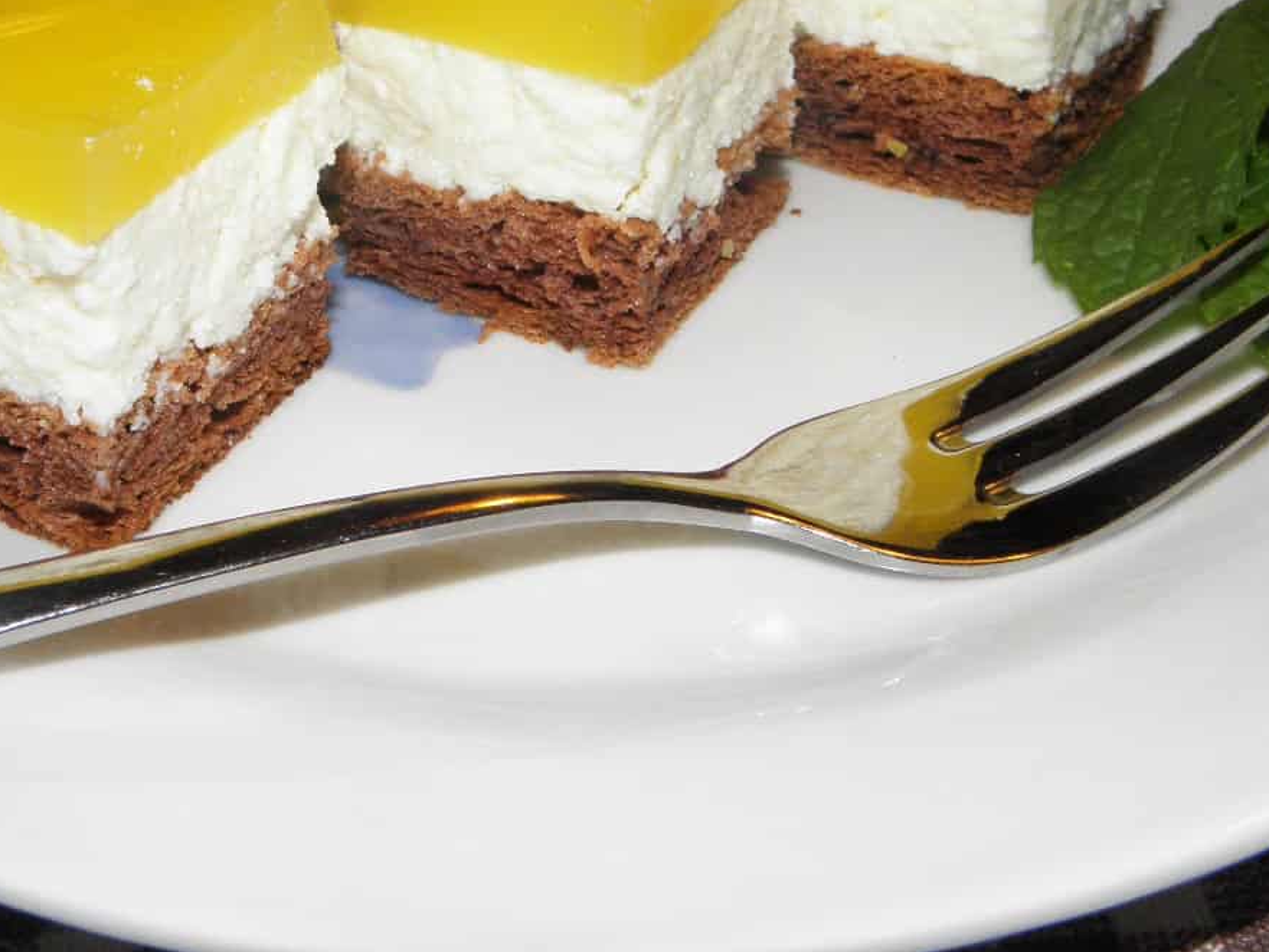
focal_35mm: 61
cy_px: 264
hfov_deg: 31.6
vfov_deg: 23.8
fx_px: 2237
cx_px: 524
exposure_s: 1/40
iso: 125
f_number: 5.6
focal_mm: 7.6
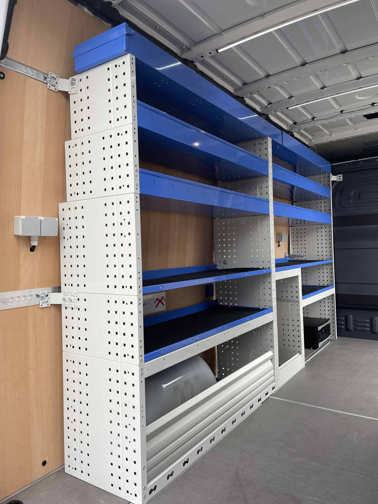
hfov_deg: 53.1
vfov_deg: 67.3
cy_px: 252
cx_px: 189
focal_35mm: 26
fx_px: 379
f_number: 1.6
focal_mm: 4.2
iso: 32
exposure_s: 1/387
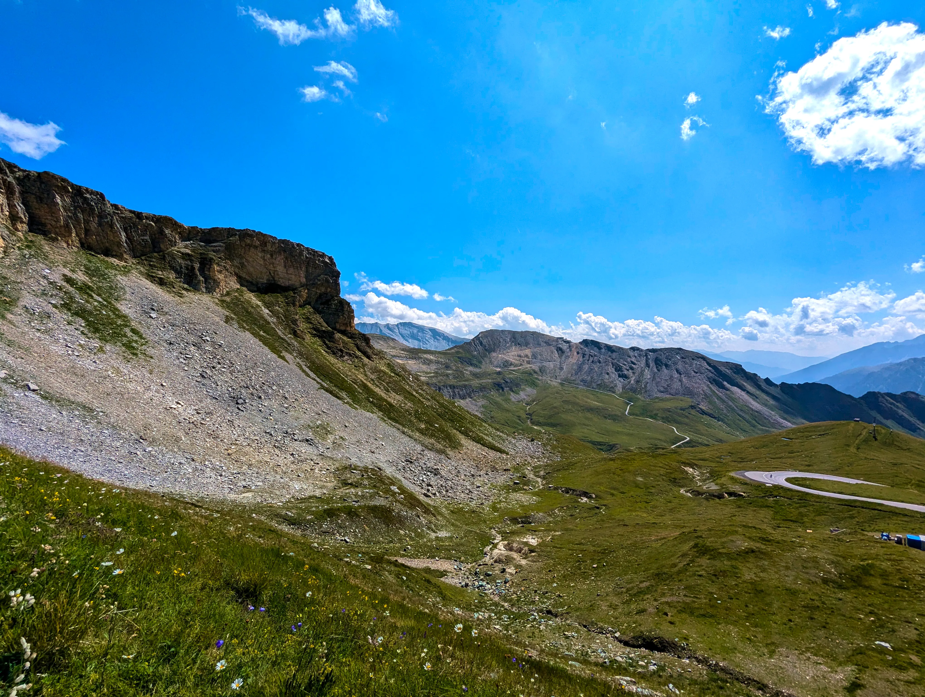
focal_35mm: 16
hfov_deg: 94.4
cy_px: 348
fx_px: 428
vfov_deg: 78.2
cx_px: 462
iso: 47
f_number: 2.2
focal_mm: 2.35
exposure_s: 1/4219
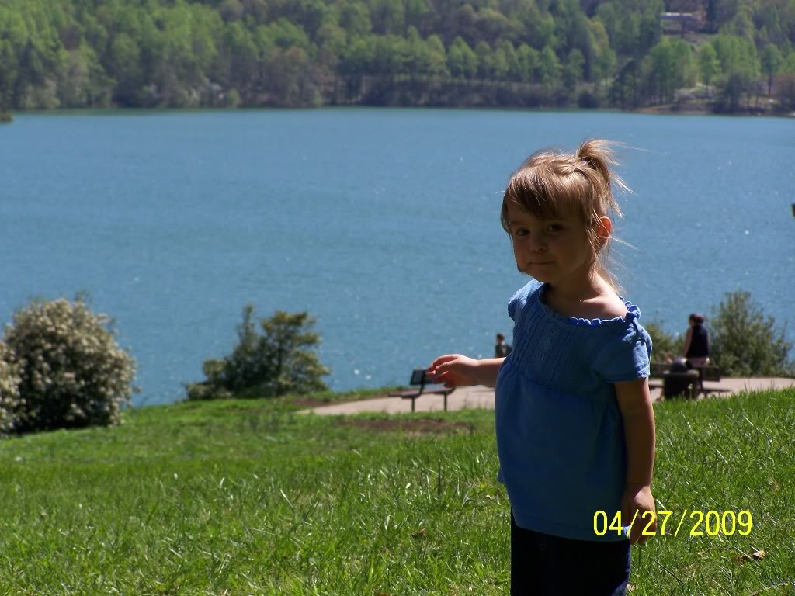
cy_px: 298
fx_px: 3881
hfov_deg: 11.7
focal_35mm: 169
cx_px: 398
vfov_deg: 8.8
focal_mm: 28
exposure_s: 1/400
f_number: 4.5
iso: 64
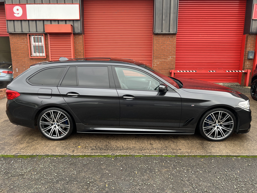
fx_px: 193
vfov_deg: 53.1
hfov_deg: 67.3
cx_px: 128
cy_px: 96
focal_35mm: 26
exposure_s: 1/191
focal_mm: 5.7
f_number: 1.5
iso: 40
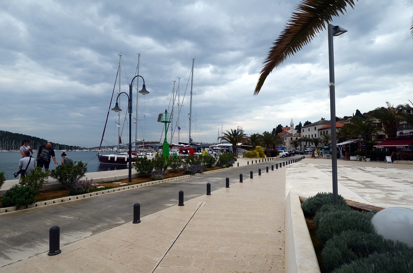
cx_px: 206
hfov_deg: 90.1
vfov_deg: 67.1
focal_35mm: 18
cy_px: 136
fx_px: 206
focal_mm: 12
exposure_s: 1/250
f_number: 8
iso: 100
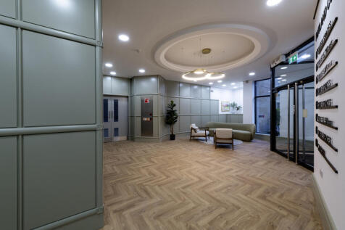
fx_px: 134
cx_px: 172
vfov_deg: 81.2
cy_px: 115
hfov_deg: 104.3
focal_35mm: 14
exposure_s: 1/1.67
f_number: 16
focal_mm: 14
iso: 100
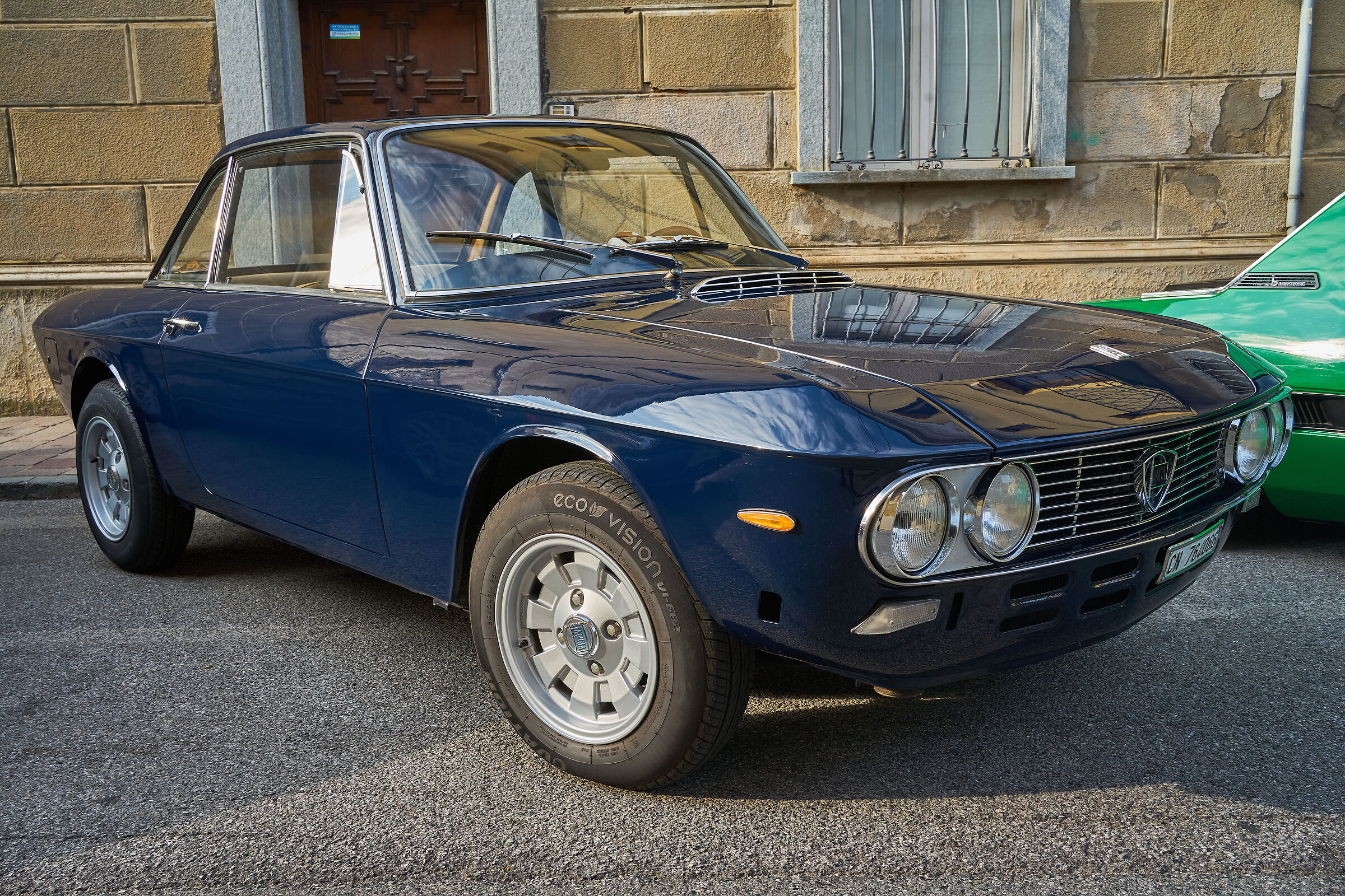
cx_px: 672
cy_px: 448
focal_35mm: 35
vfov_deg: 37.9
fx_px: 1308
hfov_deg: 54.4
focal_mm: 35
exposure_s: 1/40
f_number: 11
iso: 125
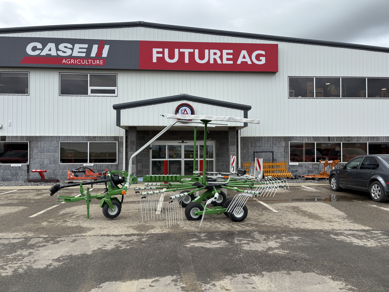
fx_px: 292
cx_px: 194
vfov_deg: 53.1
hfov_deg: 67.3
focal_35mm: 26
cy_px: 146
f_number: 1.6
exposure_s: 1/1344
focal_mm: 5.96
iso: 50
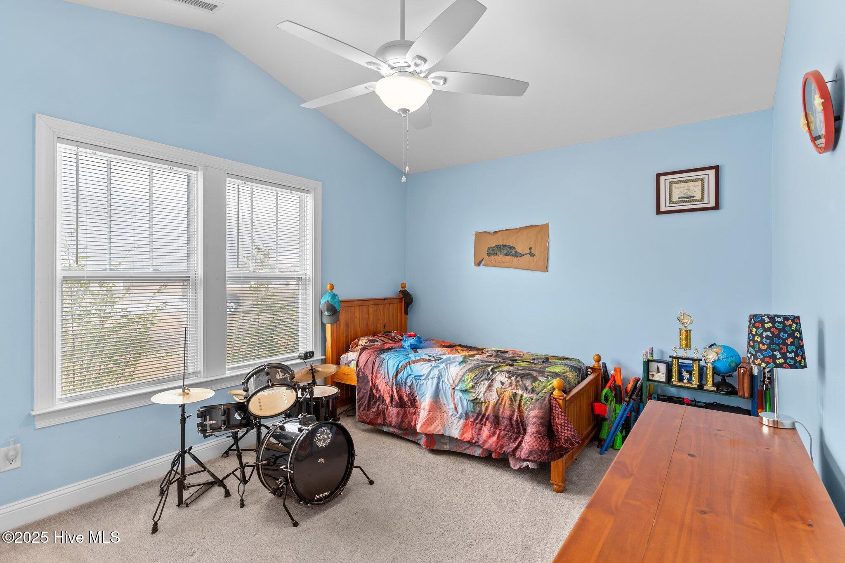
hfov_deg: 93.3
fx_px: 399
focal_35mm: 17
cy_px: 282
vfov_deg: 70.4
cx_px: 422
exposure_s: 1/1.25
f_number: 6.3
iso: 160
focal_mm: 17
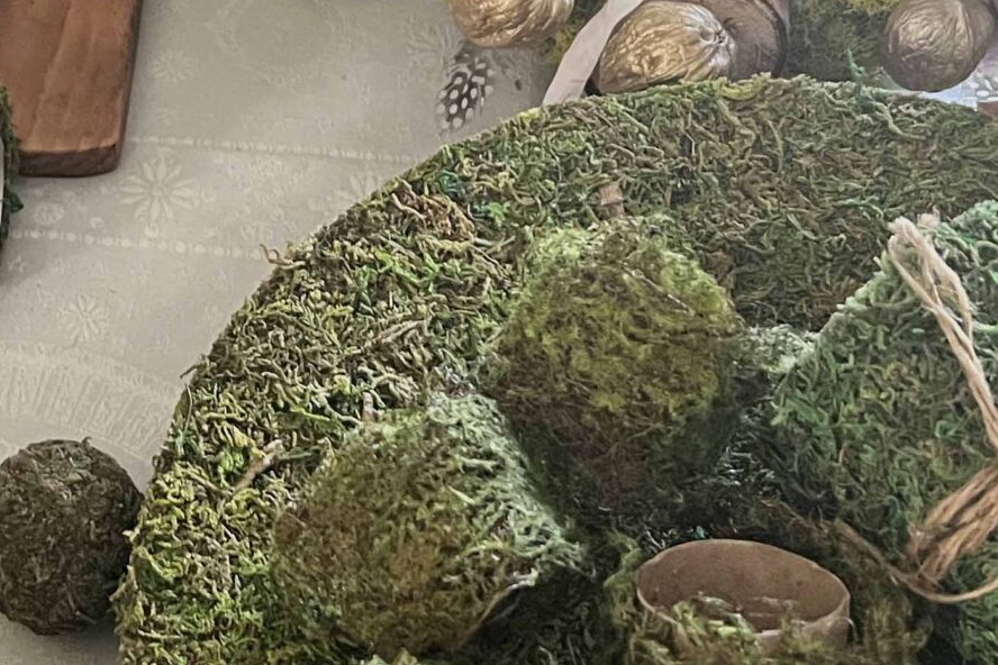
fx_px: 2162
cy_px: 168
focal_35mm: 78
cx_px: 169
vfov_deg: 17.4
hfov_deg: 25.4
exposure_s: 1/60
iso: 400
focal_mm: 5.7
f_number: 1.5
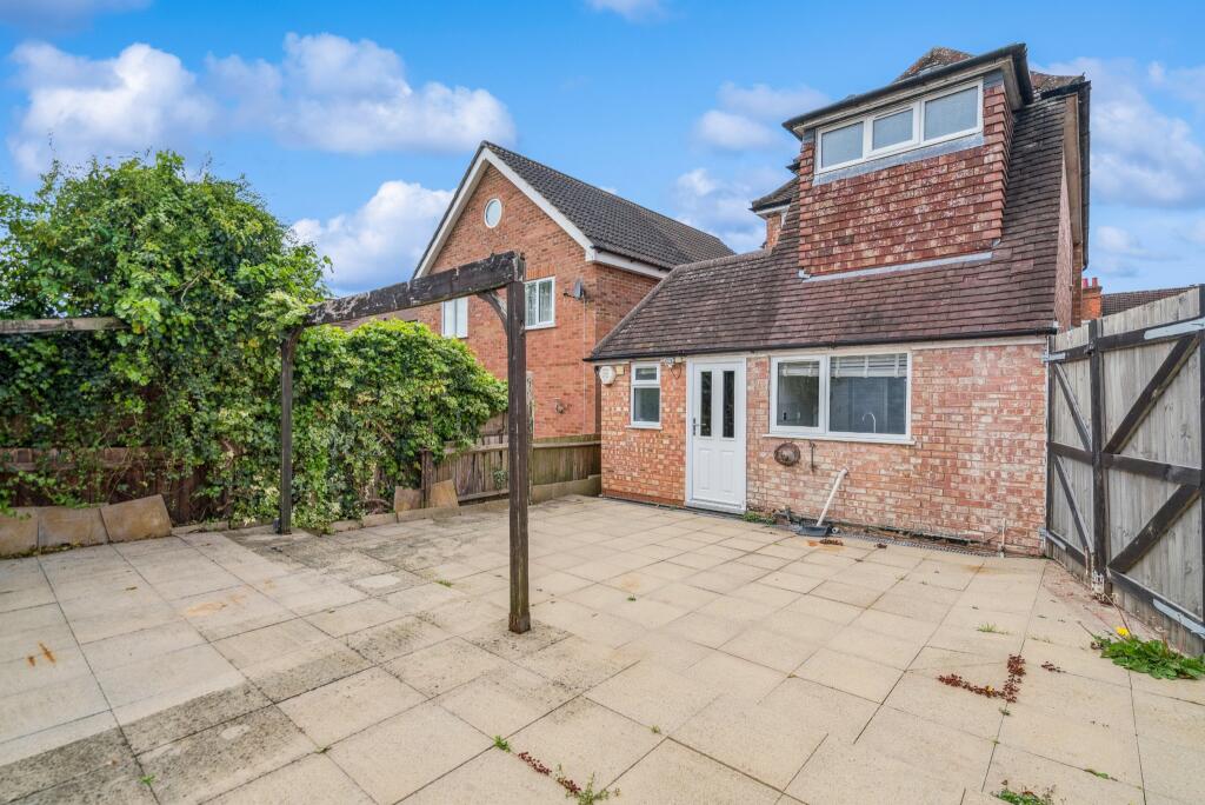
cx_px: 602
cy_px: 402
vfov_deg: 73.8
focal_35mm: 16
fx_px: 536
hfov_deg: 96.7
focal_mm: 16
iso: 640
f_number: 5.6
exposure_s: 1/1250
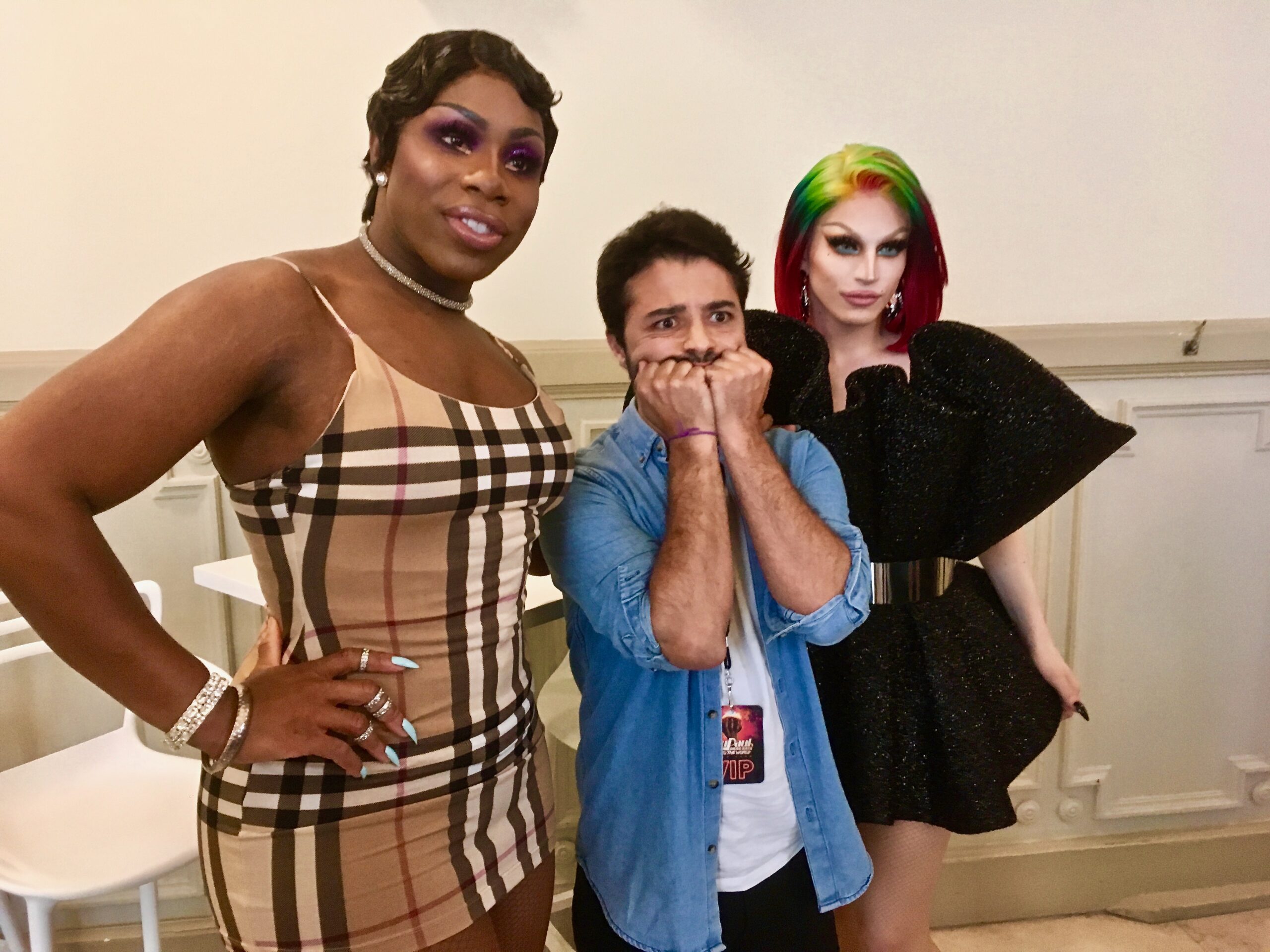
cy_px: 476
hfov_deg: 61.7
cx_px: 635
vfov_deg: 48.2
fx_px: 1064
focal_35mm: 29
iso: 200
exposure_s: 1/17
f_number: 2.2
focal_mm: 4.15
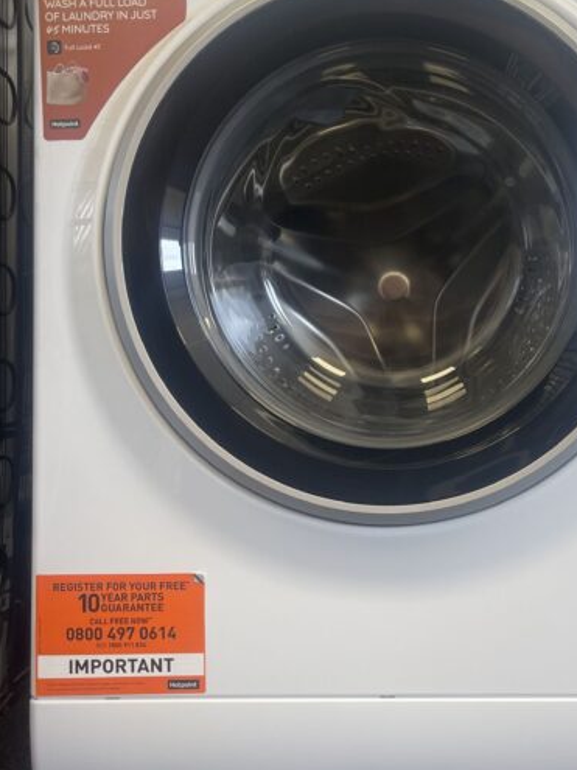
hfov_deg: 33.8
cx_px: 414
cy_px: 327
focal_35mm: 42
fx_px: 934
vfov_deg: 44.7
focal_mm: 5.1
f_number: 1.6
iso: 80
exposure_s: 1/121
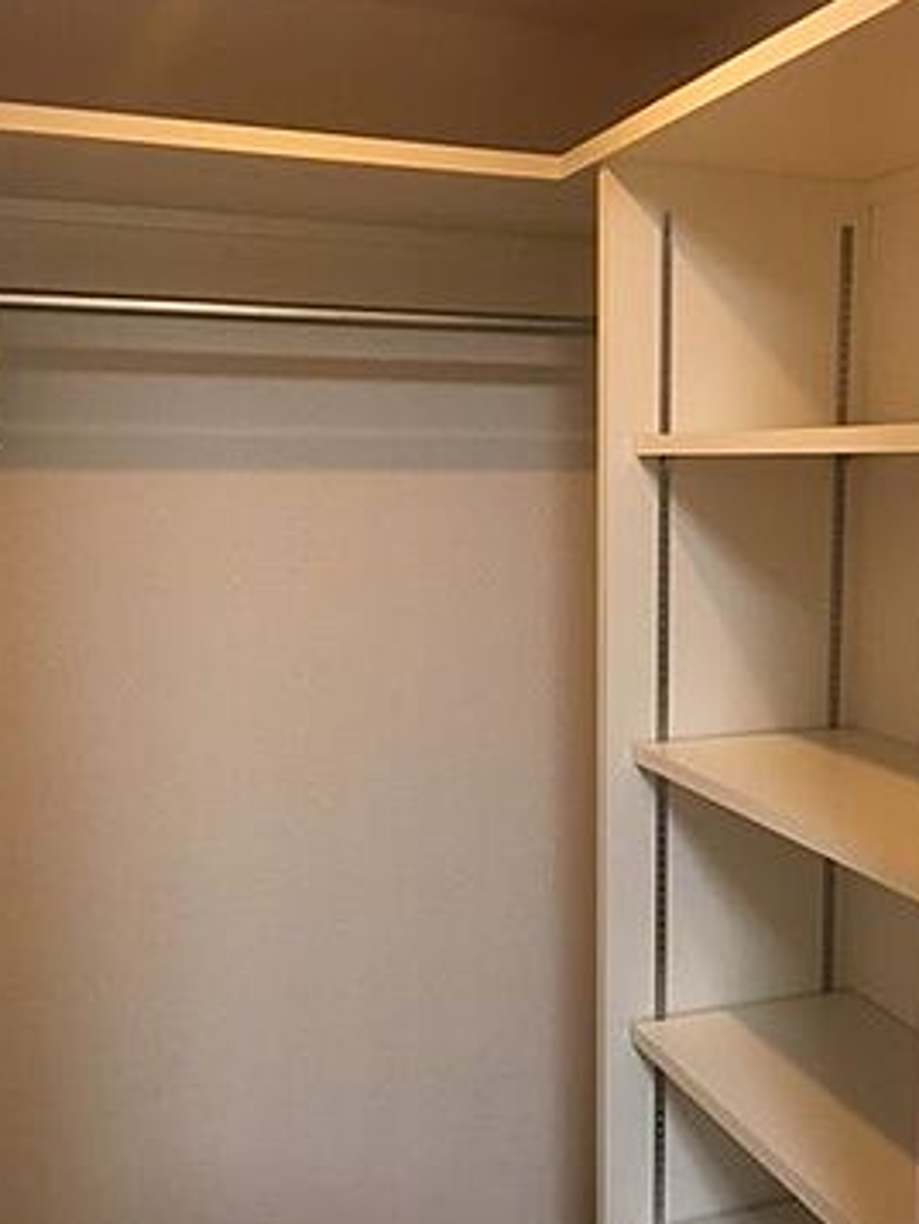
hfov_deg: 36.5
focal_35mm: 39
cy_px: 672
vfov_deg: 47.8
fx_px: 1380
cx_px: 597
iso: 200
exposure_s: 1/20
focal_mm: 4.15
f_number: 2.2
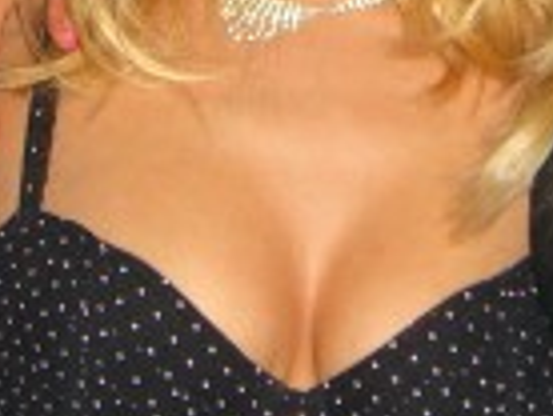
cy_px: -200
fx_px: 2641
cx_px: 337
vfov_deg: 8.8
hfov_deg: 11.9
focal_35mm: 165
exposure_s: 1/60
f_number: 2.8
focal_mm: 7.9
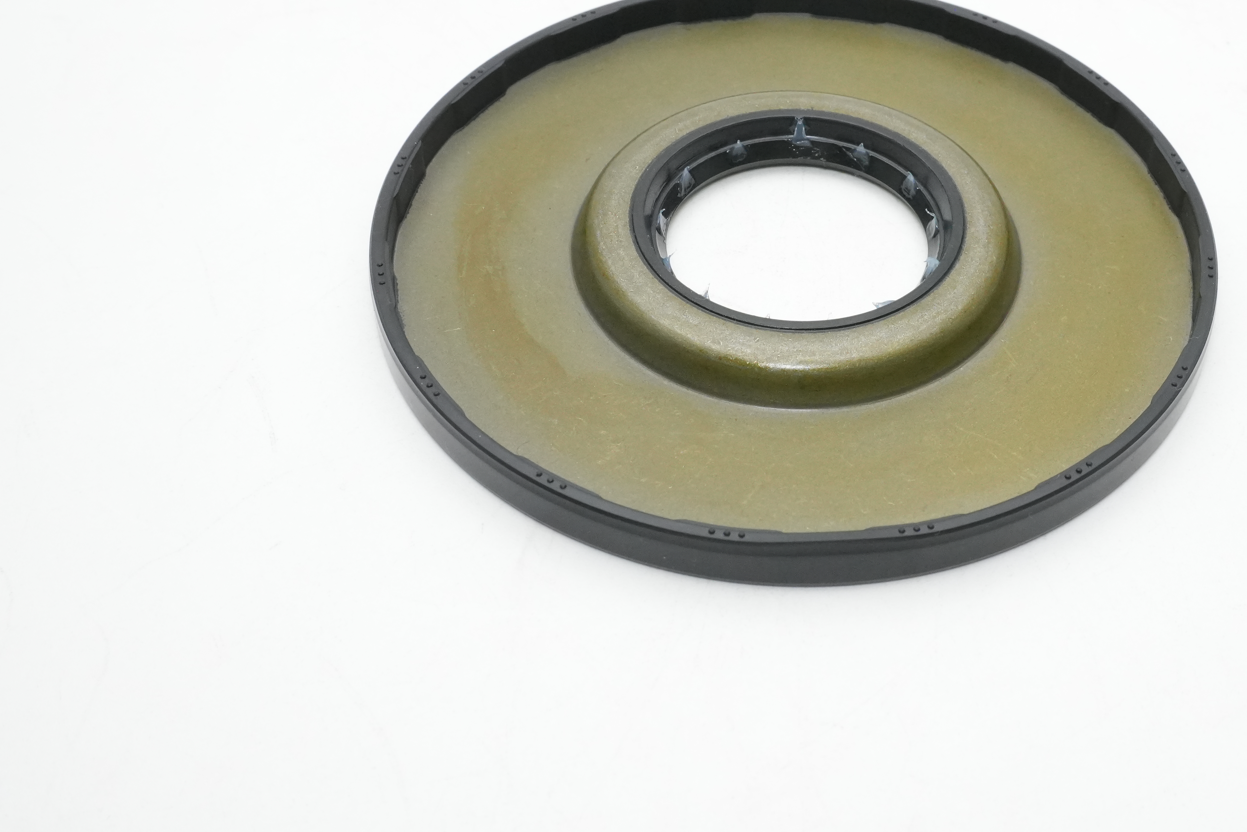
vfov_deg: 27.5
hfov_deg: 39.8
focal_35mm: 49
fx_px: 1697
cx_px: 841
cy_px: 342
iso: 2000
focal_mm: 22
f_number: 11
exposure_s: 1/160
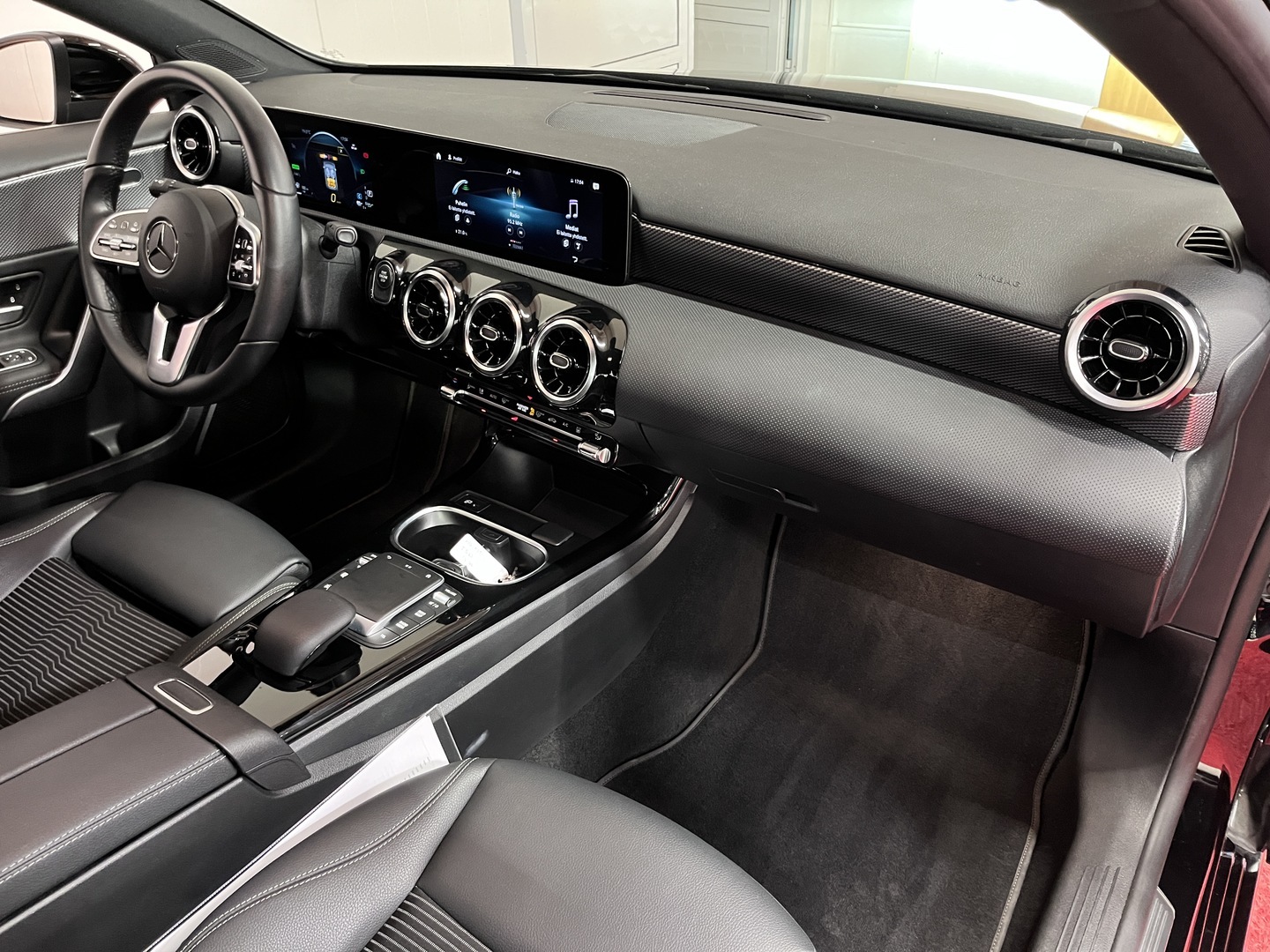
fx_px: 954
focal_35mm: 26
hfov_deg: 67.3
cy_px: 476
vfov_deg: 53.1
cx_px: 635
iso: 500
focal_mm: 5.1
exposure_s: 1/25
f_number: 1.6
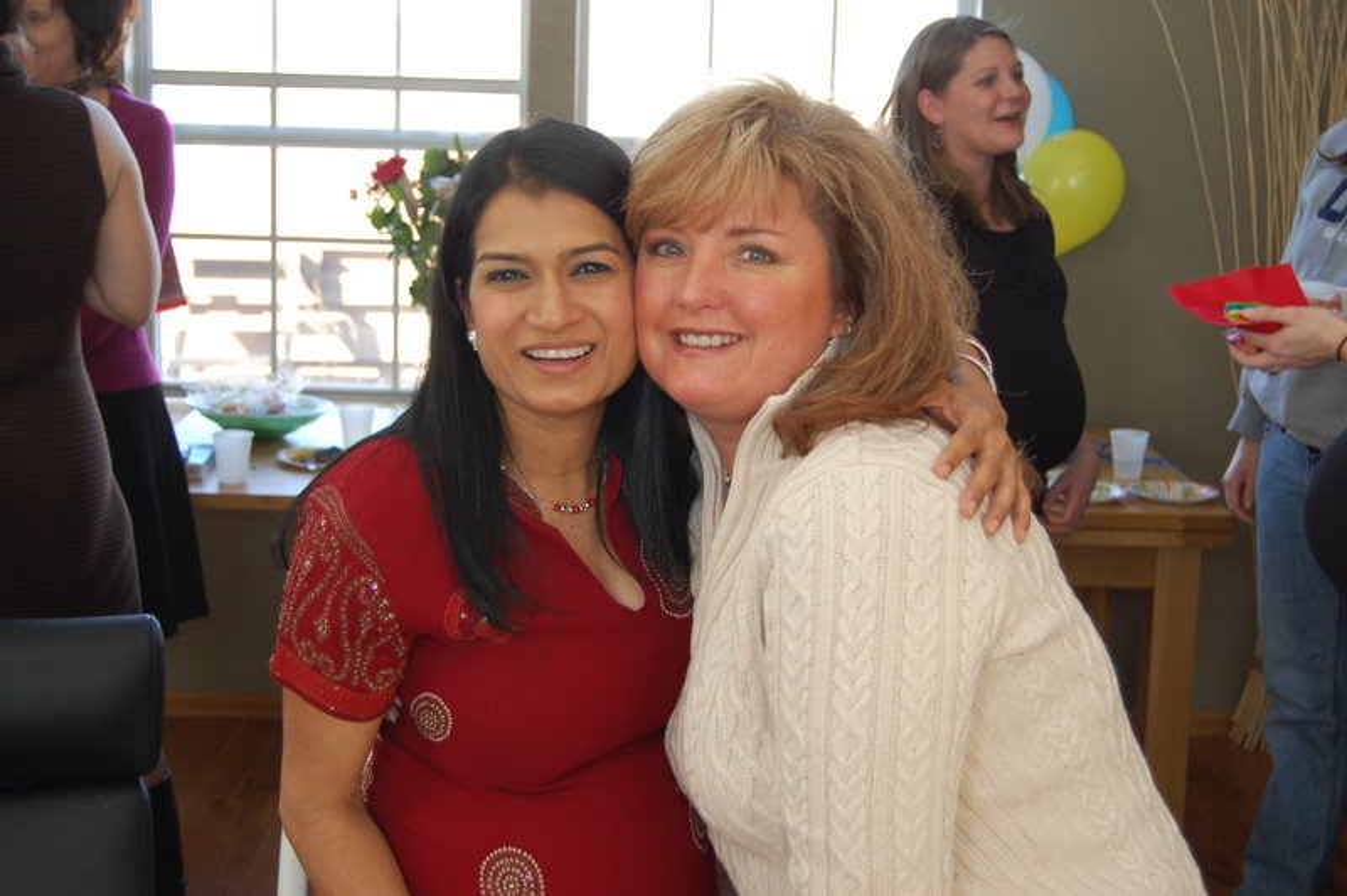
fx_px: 2131
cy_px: 448
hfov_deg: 35.1
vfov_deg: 23.7
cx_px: 674
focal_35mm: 57
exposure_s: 1/80
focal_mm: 38
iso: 400
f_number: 4.8
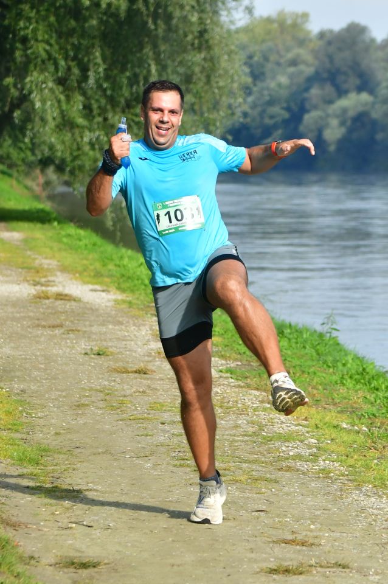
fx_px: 2187
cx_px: 194
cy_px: 292
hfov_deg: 10.1
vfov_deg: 15.2
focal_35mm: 135
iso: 800
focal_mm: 90
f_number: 4.5
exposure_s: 1/5000
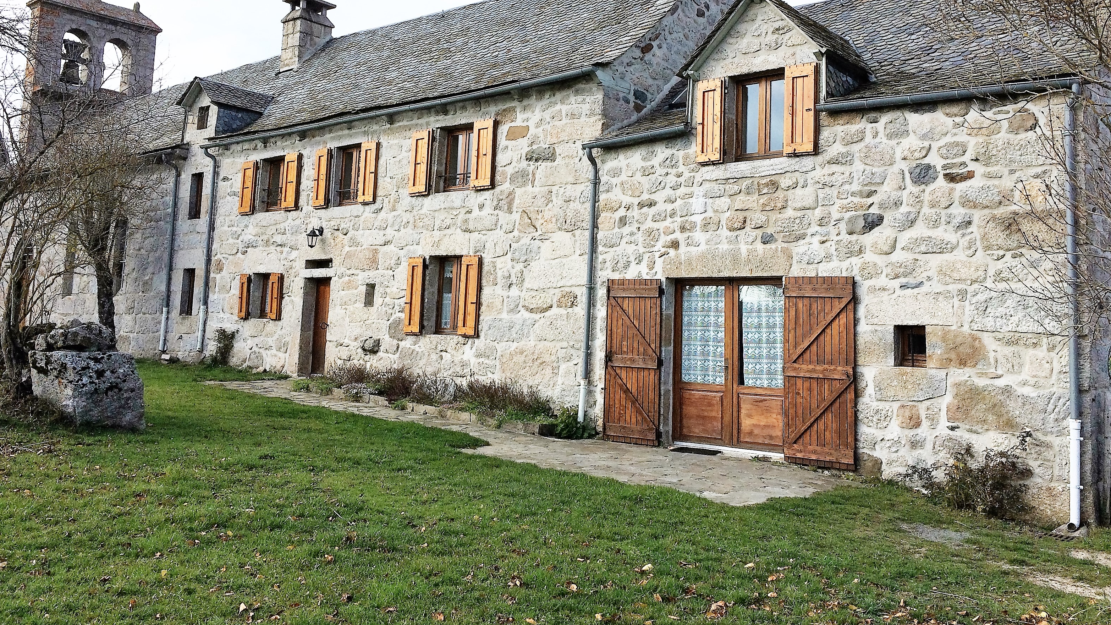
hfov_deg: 61.0
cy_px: 231
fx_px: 943
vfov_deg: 36.4
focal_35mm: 32
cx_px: 561
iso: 32
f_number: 2.2
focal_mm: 4.15
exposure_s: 1/1866
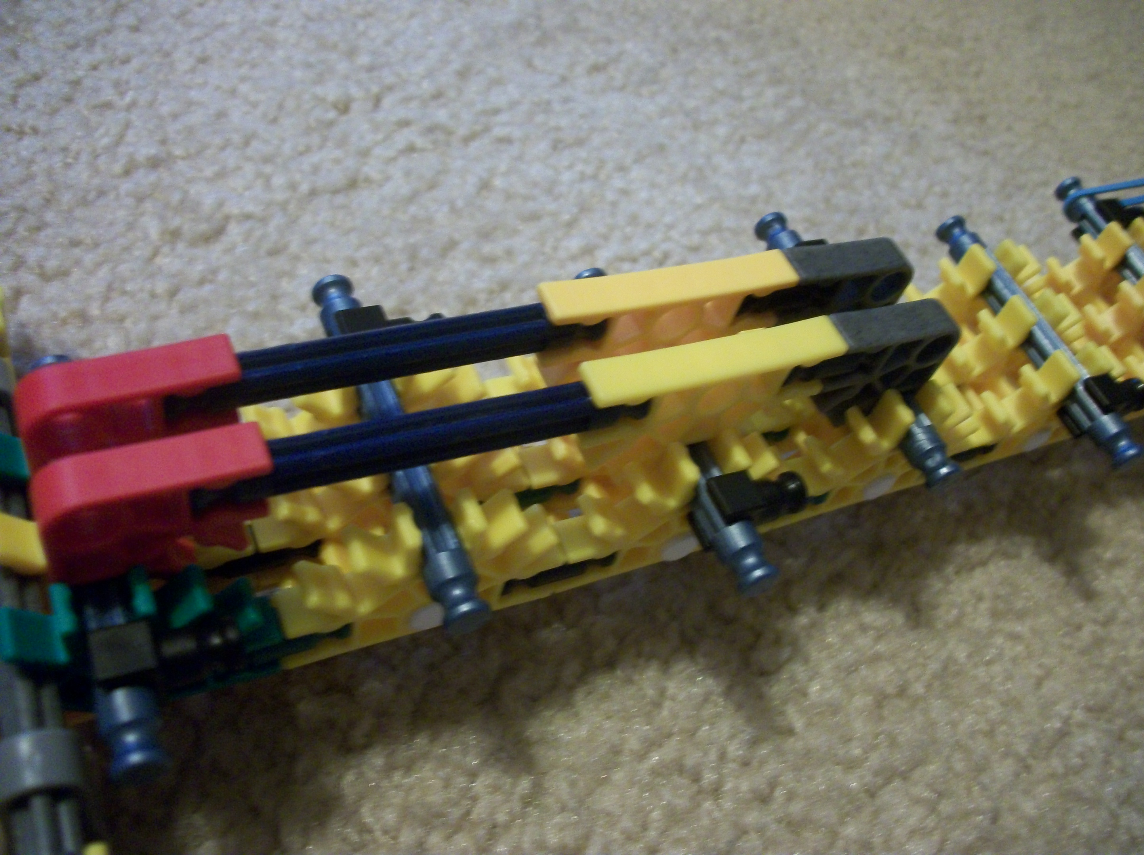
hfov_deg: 56.9
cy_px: 428
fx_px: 1056
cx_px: 572
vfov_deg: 44.1
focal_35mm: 32
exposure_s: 1/8
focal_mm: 5.7
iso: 250
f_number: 2.9
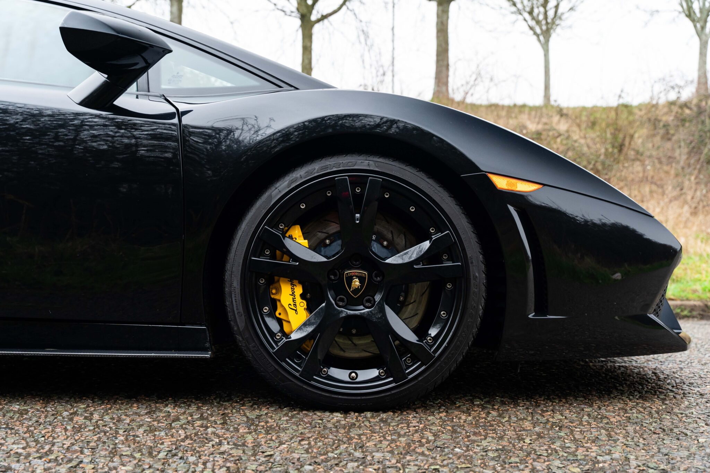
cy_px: 236
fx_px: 789
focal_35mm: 40
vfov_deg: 33.4
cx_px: 355
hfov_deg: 48.5
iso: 1250
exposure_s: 1/250
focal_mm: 40
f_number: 4.5
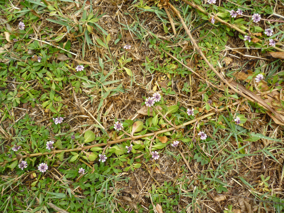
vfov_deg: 45.4
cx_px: 142
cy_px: 106
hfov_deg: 58.4
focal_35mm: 31
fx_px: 254
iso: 80
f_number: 2.8
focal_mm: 5.5
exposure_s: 1/400
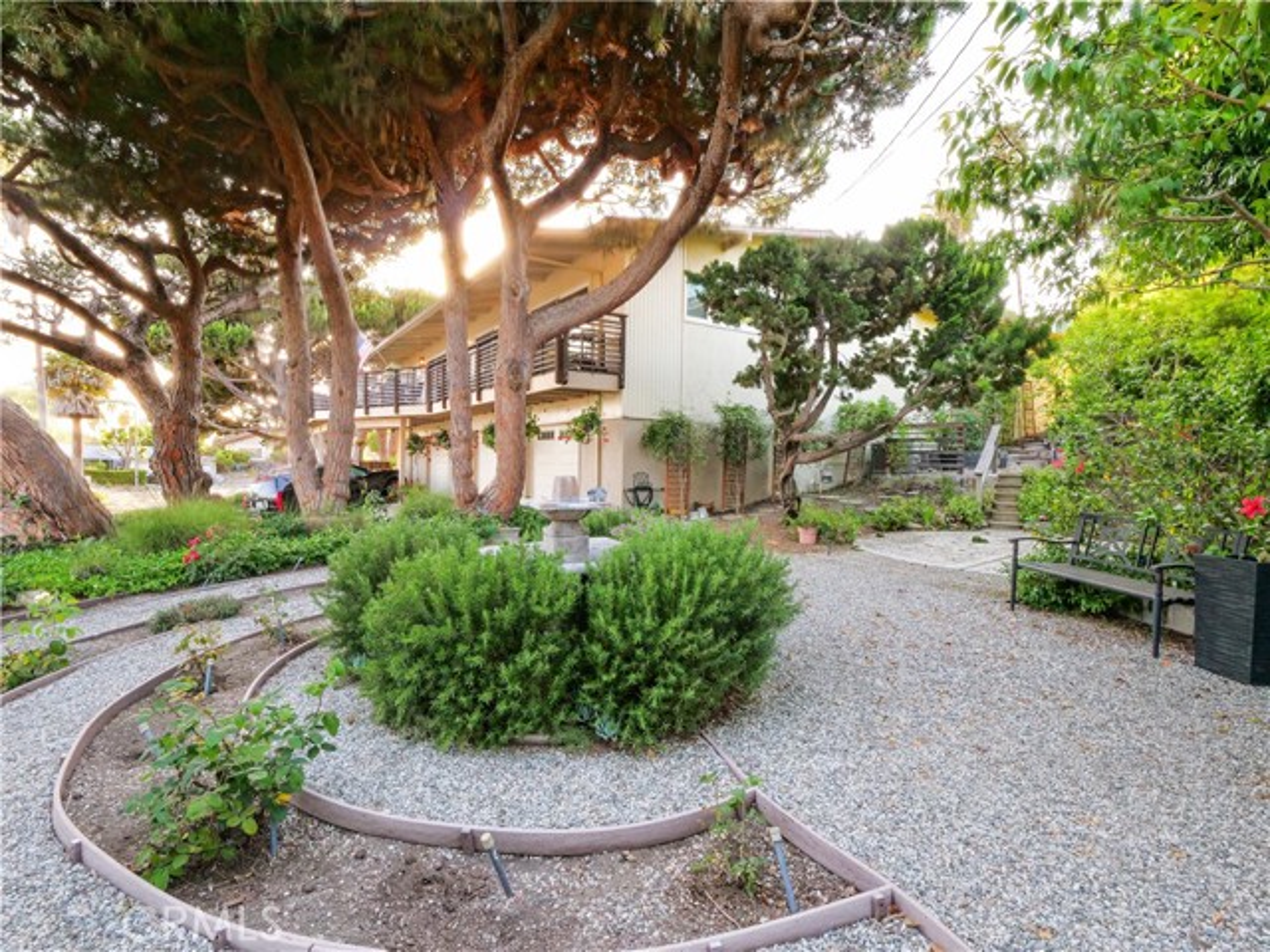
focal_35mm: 16
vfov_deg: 78.1
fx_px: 587
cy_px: 476
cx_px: 635
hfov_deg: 94.5
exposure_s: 1/40
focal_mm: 8
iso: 800
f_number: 11
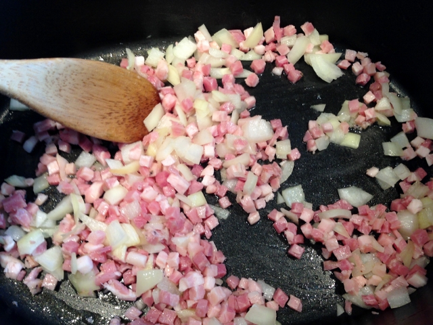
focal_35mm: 33
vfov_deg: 42.9
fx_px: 413
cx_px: 216
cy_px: 162
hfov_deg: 55.4
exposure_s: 1/20
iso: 64
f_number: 2.4
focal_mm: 4.12
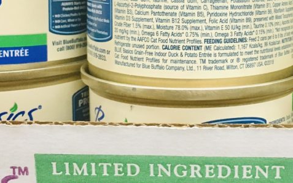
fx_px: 527
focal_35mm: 66
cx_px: 206
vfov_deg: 19.4
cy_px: 29
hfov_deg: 30.7
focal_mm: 4.15
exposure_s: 1/30
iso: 160
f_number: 2.2
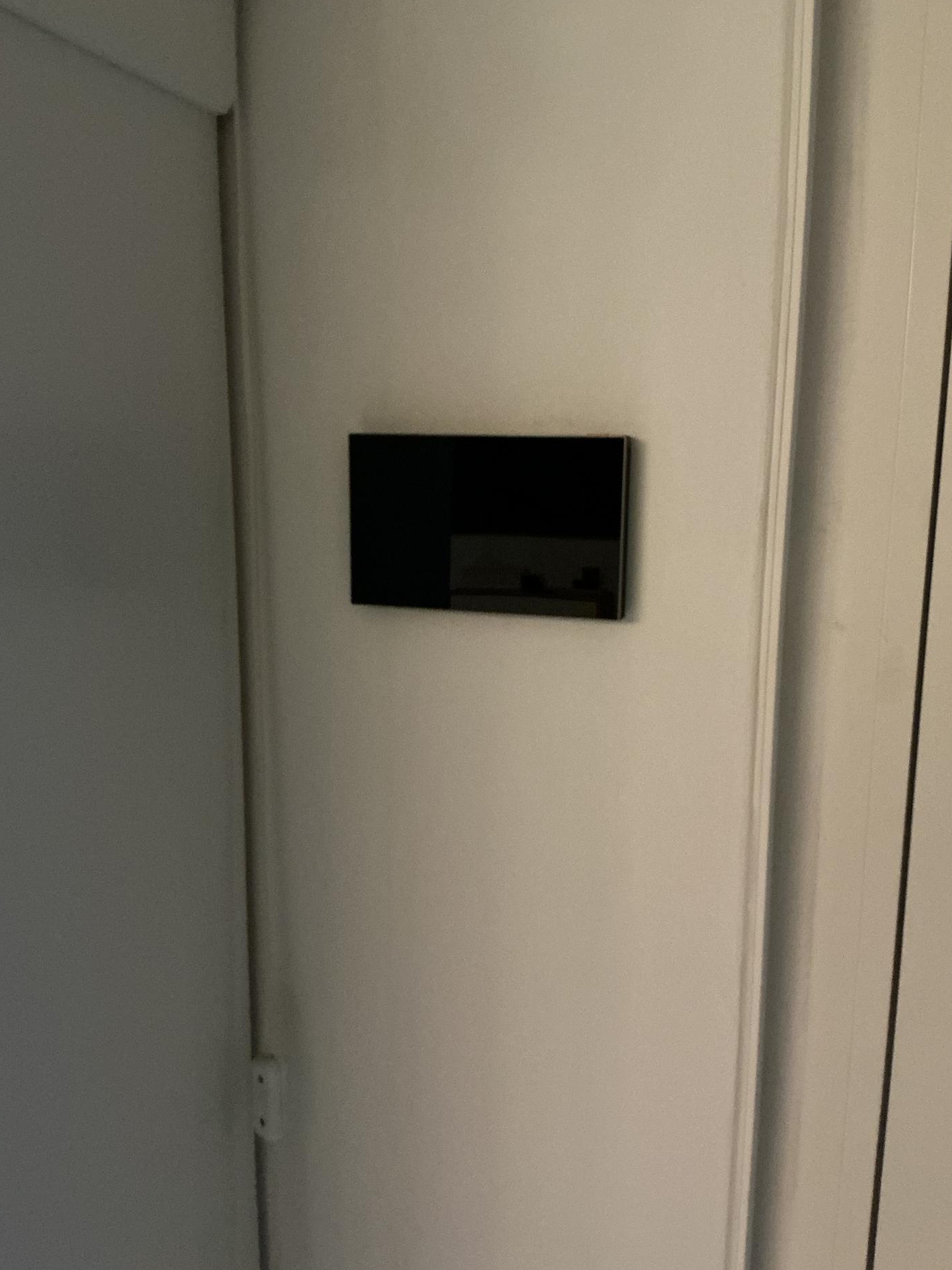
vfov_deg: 60.0
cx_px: 486
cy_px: 629
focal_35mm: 30
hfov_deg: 46.8
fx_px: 1100
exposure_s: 1/20
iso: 500
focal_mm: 3
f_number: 1.8
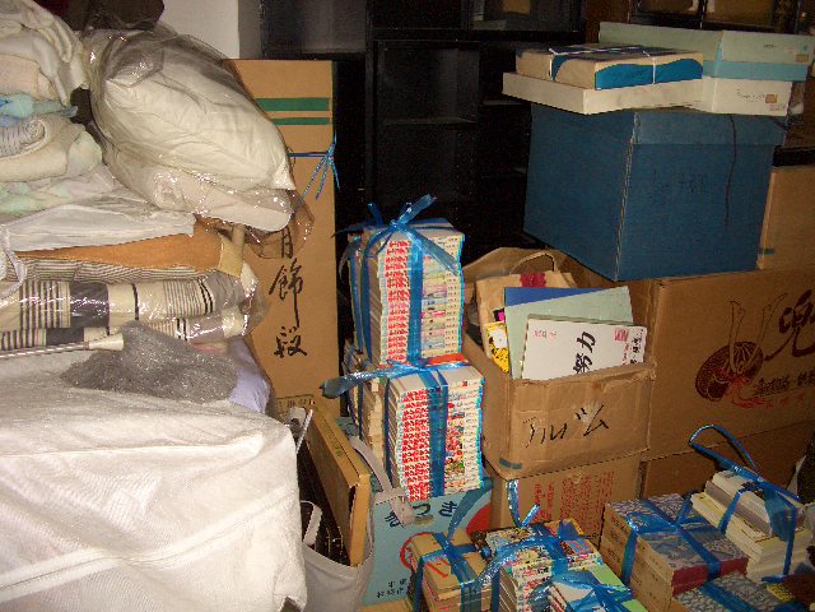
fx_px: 824
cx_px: 408
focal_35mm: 35
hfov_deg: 52.6
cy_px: 306
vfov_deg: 40.7
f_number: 2.6
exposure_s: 1/60
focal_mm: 5.8
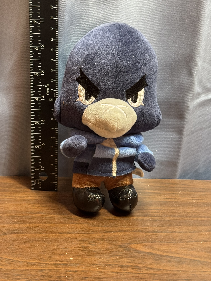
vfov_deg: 39.7
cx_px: 106
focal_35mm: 48
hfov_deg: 30.3
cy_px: 140
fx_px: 390
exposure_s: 1/40
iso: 320
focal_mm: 6.76
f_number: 1.78
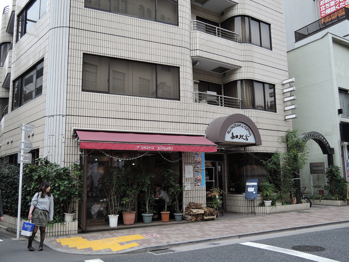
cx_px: 174
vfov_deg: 45.4
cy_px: 131
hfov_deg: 58.4
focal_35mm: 31
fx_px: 313
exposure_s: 1/160
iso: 80
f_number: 2.8
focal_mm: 6.6
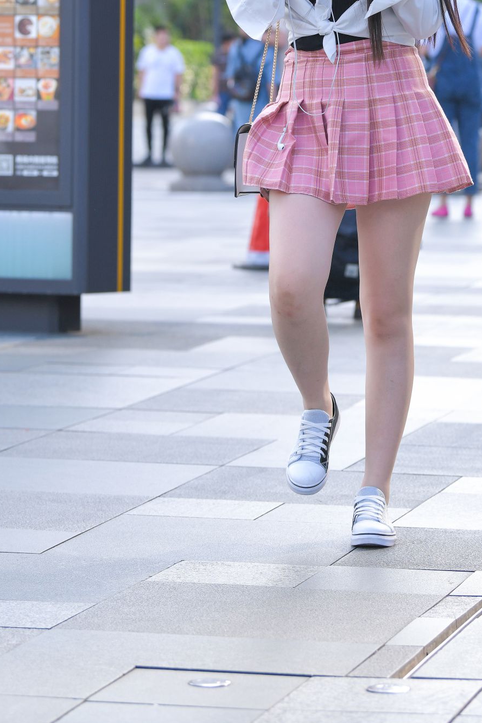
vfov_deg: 11.9
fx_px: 3434
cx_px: 382
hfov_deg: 8.0
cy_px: 90
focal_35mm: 171
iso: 400
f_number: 4
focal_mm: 92
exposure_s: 1/800
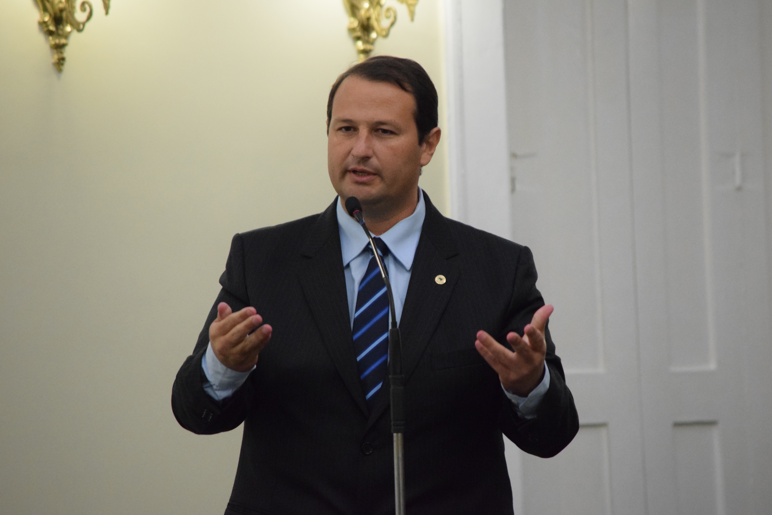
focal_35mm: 330
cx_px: 386
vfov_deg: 4.2
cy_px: 258
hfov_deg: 6.2
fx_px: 7076
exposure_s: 1/160
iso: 5000
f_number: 5.3
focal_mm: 220
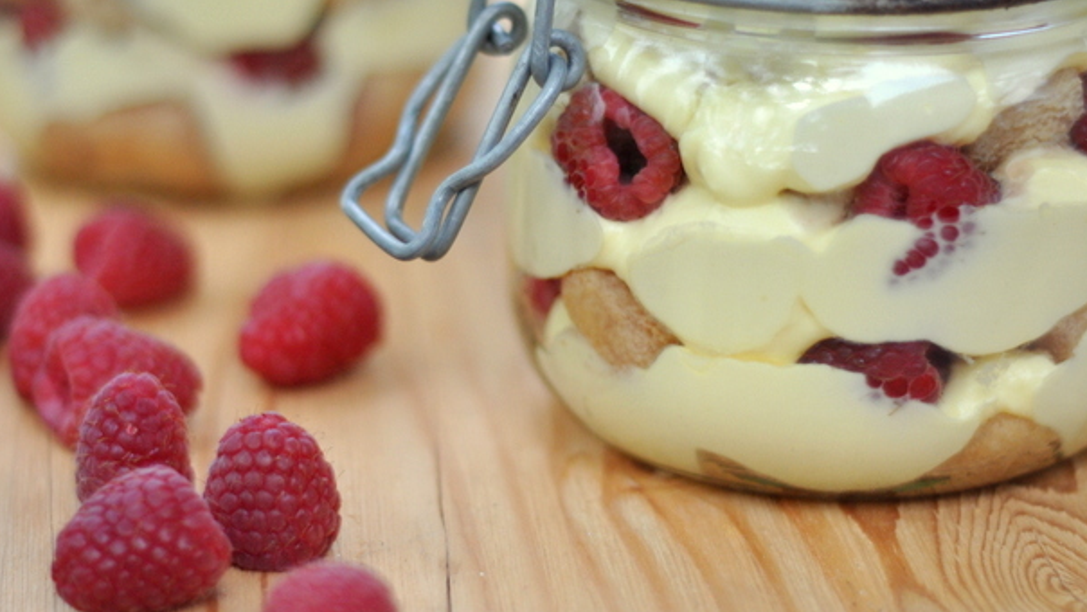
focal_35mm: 104
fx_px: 2998
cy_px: 241
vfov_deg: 11.6
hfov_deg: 20.5
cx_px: 551
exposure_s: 1/4000
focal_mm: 50
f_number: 1.8
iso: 560
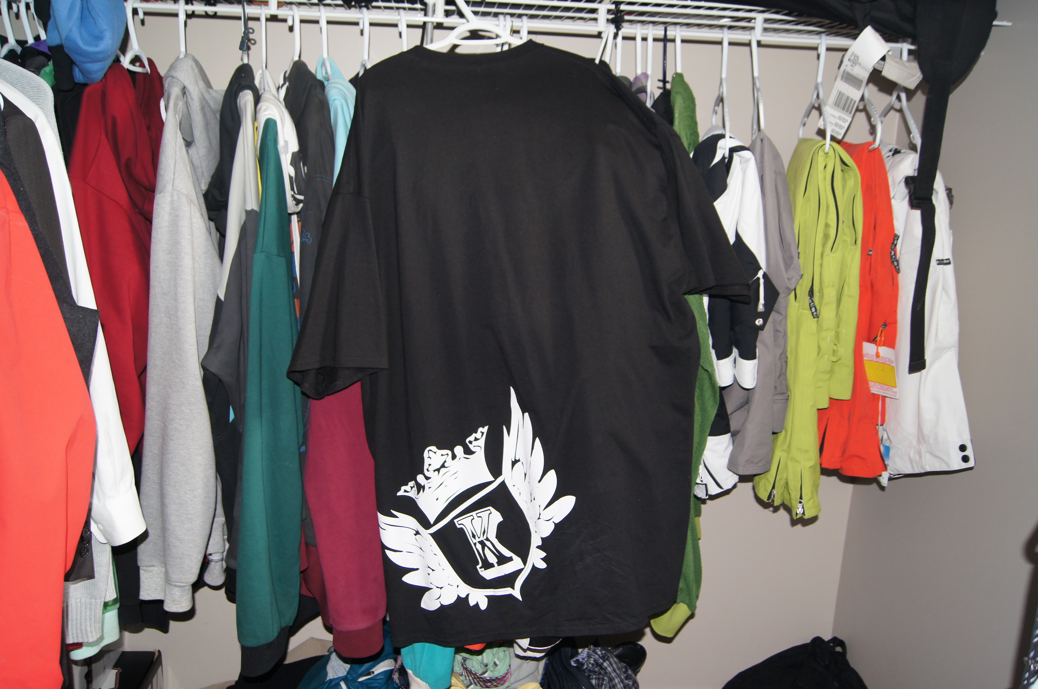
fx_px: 864
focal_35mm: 30
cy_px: 344
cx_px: 519
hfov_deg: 62.0
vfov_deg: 43.5
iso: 400
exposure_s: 1/60
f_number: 4
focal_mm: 20
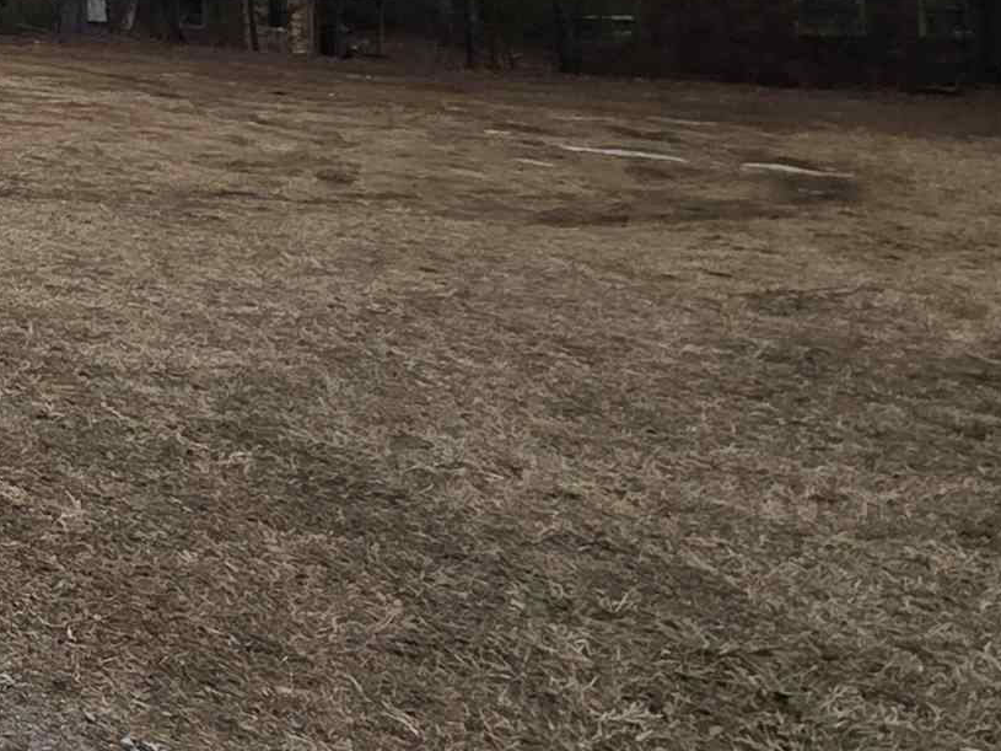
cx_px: -715
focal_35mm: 49
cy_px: -95
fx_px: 1417
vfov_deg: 27.0
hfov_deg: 23.7
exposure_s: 1/2049
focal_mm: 2.2
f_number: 2.2
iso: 50
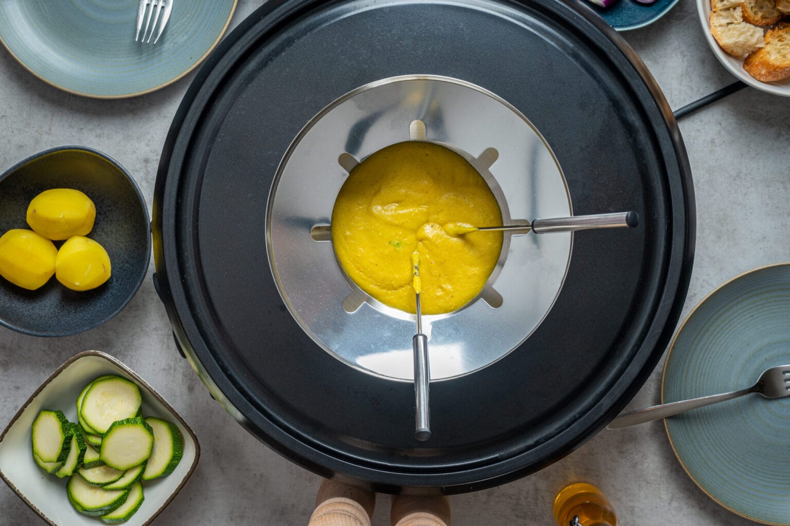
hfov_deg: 39.6
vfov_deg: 27.0
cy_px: 263
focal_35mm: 50
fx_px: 1096
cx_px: 395
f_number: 9
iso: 125
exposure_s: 1/1.67
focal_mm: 50
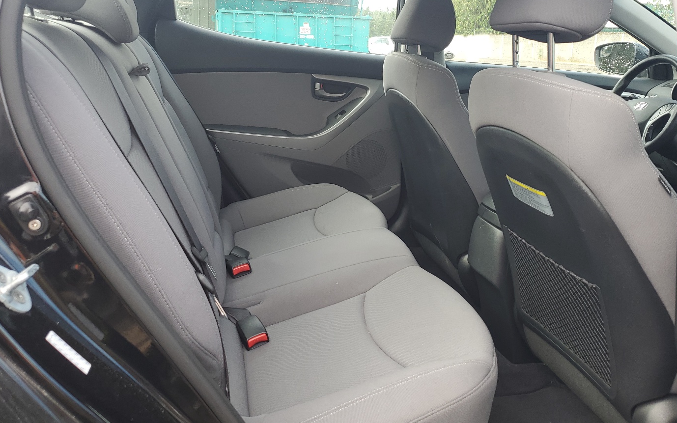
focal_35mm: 32
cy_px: 171
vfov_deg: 39.3
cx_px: 366
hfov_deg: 59.6
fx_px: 590
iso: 50
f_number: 1.5
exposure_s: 1/204
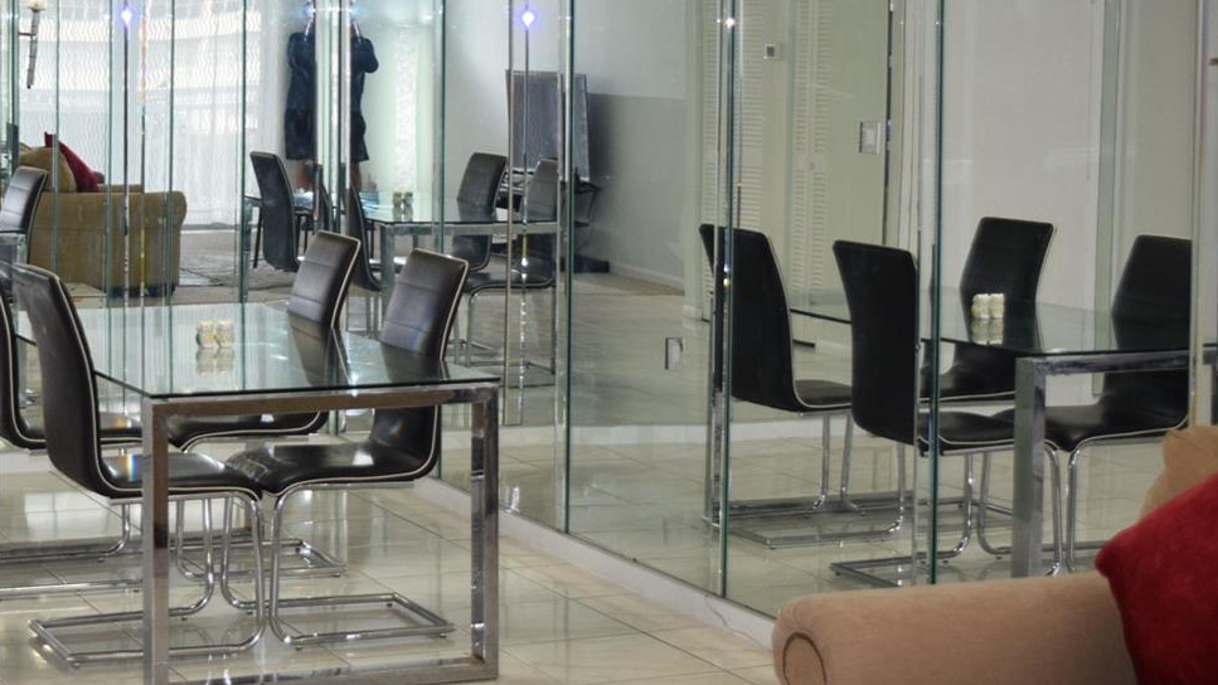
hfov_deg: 26.8
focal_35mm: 78
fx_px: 2519
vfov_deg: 15.4
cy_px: 101
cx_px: 299
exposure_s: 1/125
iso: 800
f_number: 5.6
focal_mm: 30
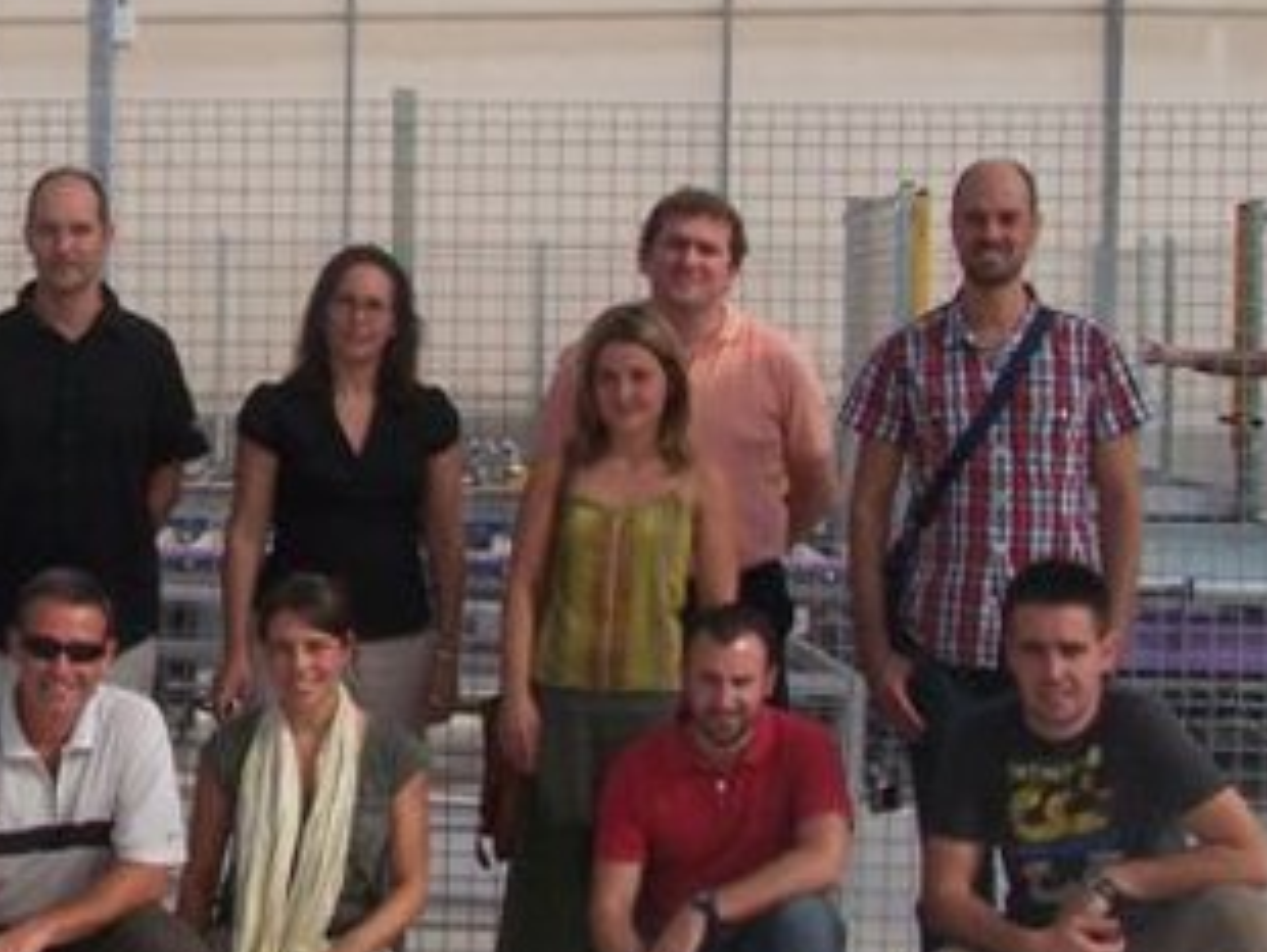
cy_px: 306
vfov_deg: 16.6
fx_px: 3260
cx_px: -57
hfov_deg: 21.1
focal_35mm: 89
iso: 80
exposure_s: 1/500
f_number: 5.6
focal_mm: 6.7
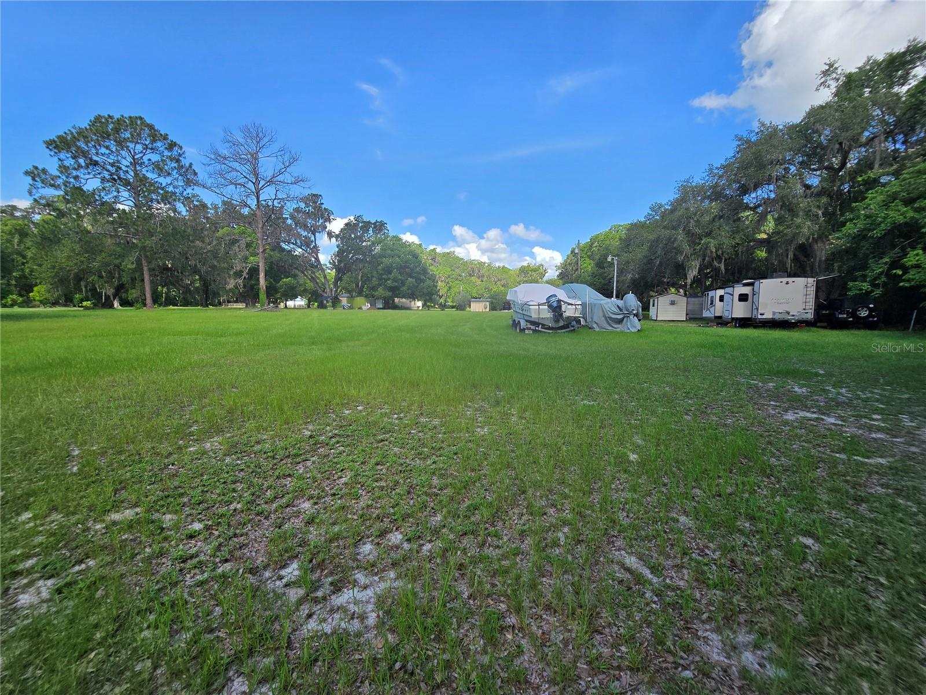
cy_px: 348
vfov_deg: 89.9
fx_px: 348
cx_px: 463
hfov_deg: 106.2
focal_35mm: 13
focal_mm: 2.2
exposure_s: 1/1445
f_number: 2.2
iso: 50
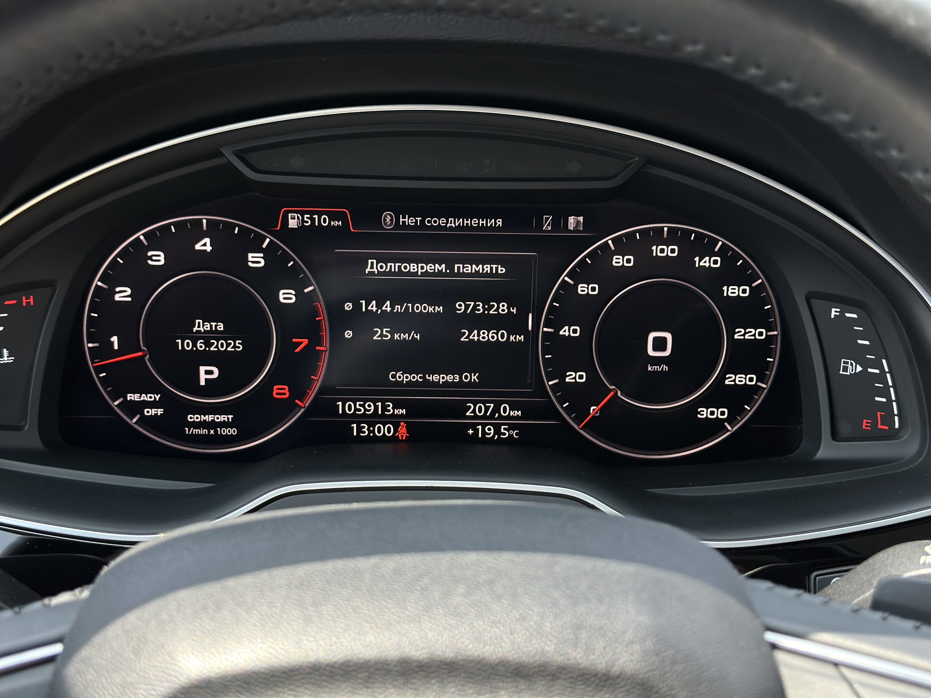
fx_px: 1291
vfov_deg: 30.3
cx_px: 466
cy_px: 349
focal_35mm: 48
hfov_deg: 39.7
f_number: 1.78
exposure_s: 1/399
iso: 100
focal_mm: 6.86
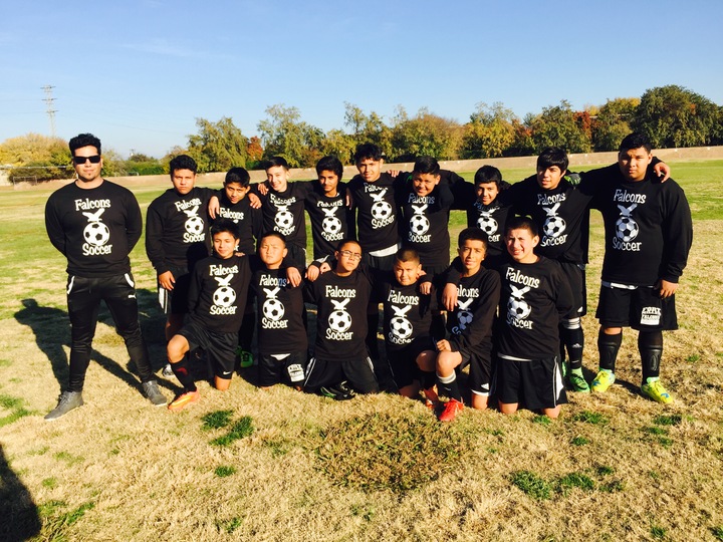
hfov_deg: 61.7
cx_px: 362
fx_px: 606
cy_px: 271
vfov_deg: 48.2
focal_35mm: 29
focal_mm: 4.15
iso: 32
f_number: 2.2
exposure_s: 1/1199
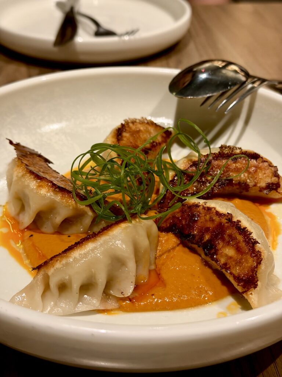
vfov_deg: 39.7
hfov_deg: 30.3
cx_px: 141
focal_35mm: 48
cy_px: 188
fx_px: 521
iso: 800
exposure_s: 1/18
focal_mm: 6.76
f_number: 1.78
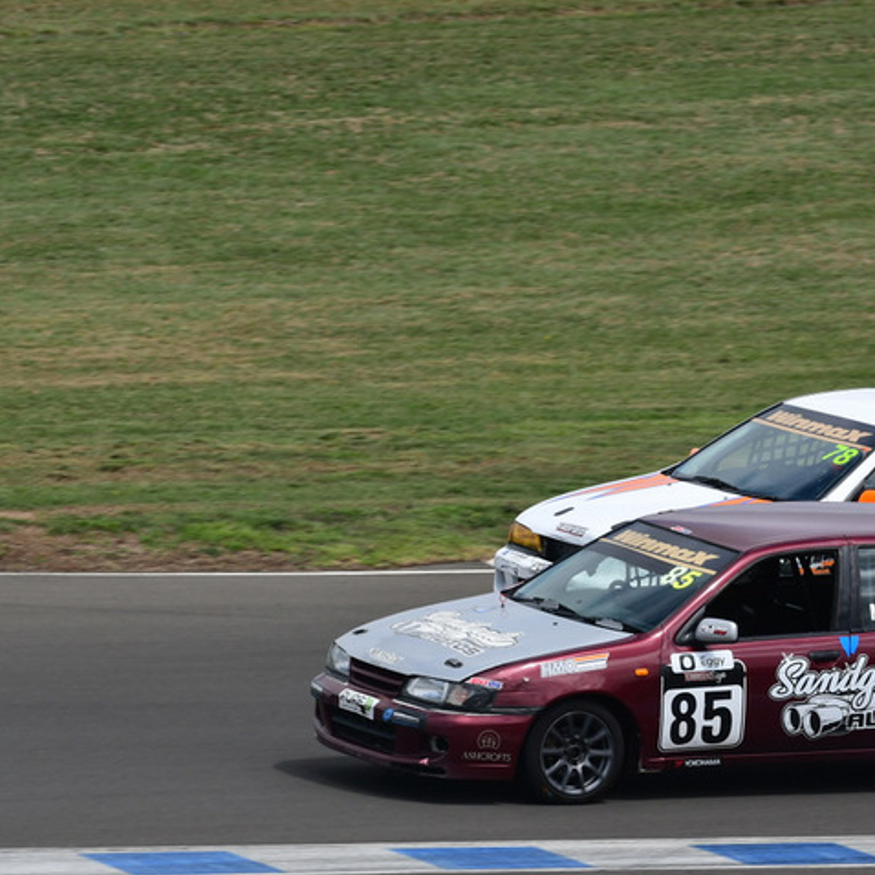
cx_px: 670
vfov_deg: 3.3
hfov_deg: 3.3
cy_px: 432
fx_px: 15271
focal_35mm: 534
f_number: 10
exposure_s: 1/640
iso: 320
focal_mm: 250
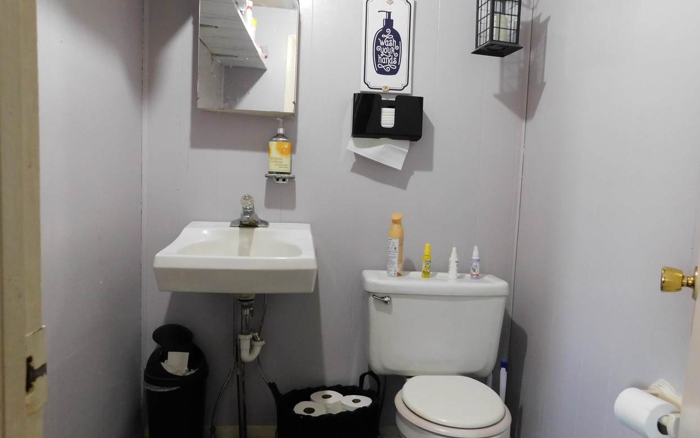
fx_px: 496
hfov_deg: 70.4
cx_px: 354
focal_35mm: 26
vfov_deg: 47.6
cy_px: 237
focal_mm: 4.1
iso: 400
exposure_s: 1/20
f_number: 3
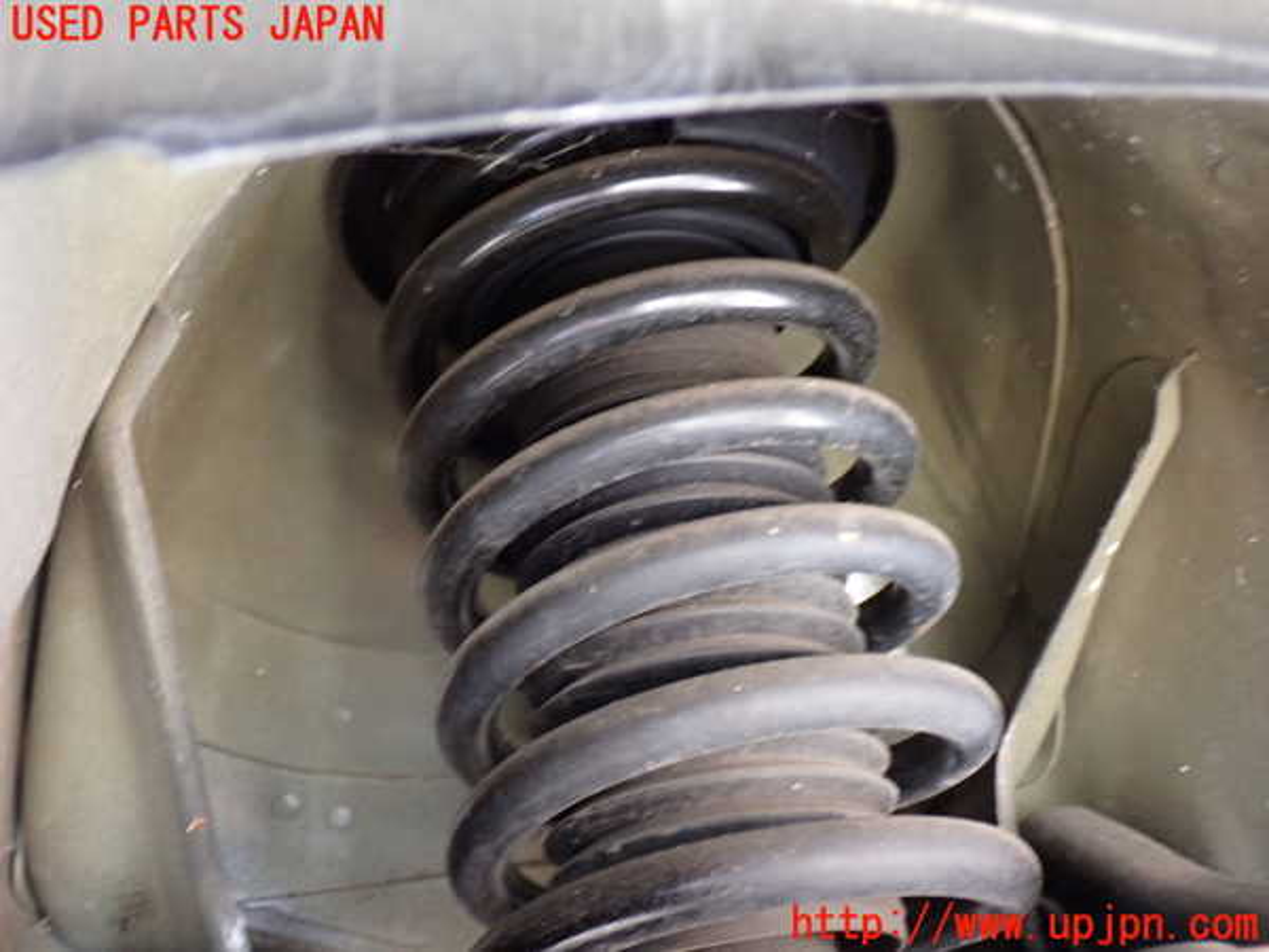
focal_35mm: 44
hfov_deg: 42.9
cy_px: 476
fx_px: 1613
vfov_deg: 32.9
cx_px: 634
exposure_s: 1/25
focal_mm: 7.84
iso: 800
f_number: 2.9
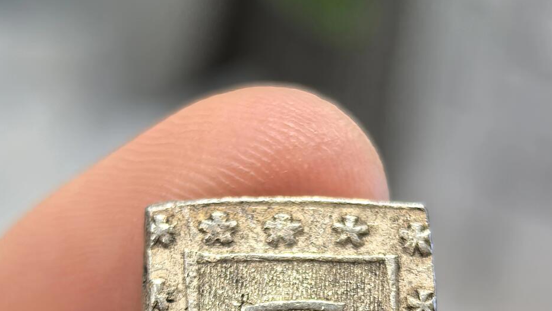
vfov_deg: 10.4
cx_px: 295
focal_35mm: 114
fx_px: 1669
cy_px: 410
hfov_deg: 18.8
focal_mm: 6.98
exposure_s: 1/50
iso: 250
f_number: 2
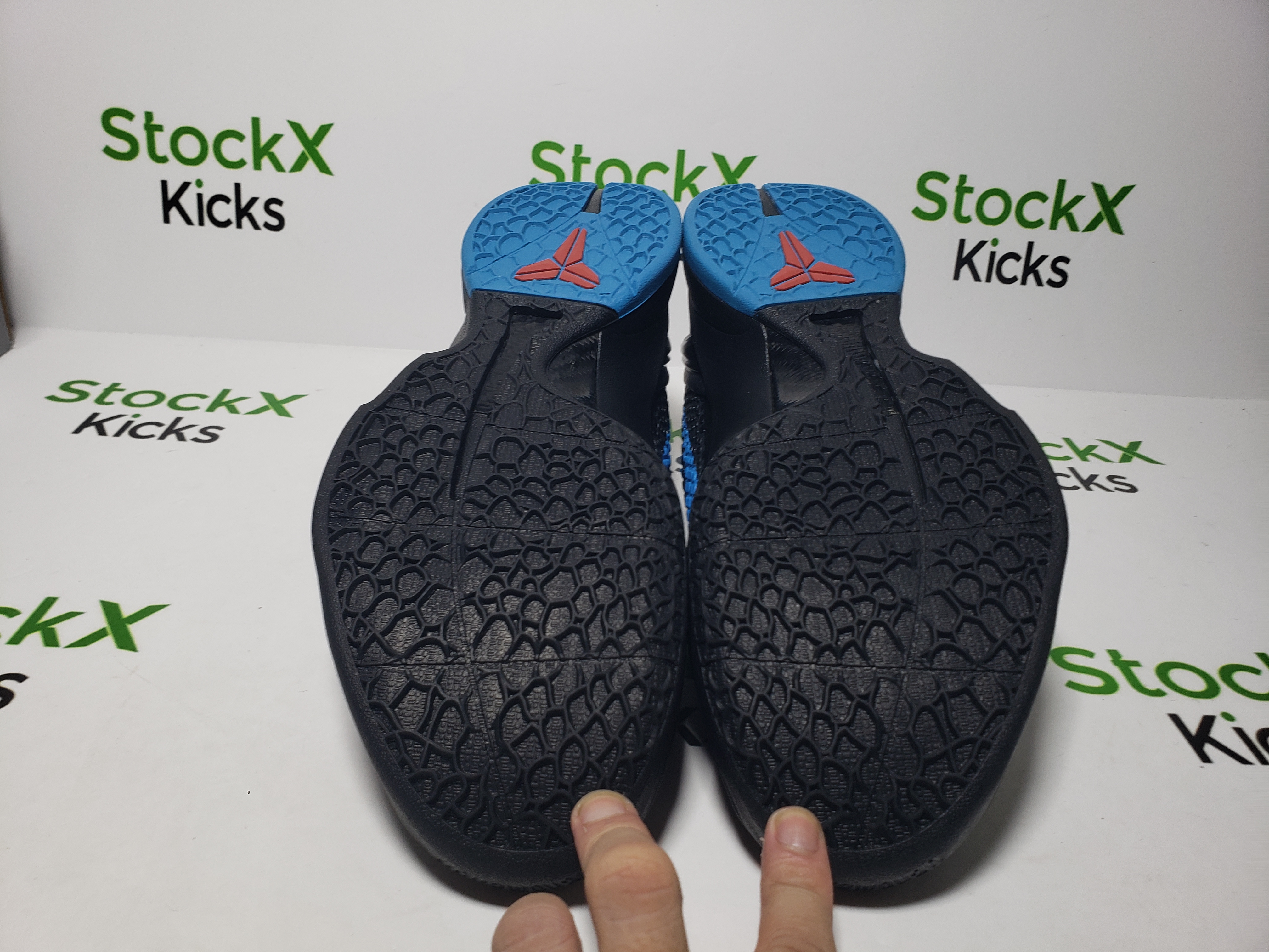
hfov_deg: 67.3
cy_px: 476
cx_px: 634
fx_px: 953
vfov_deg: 53.1
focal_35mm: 26
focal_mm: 4.3
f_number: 2.4
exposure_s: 1/222
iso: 50
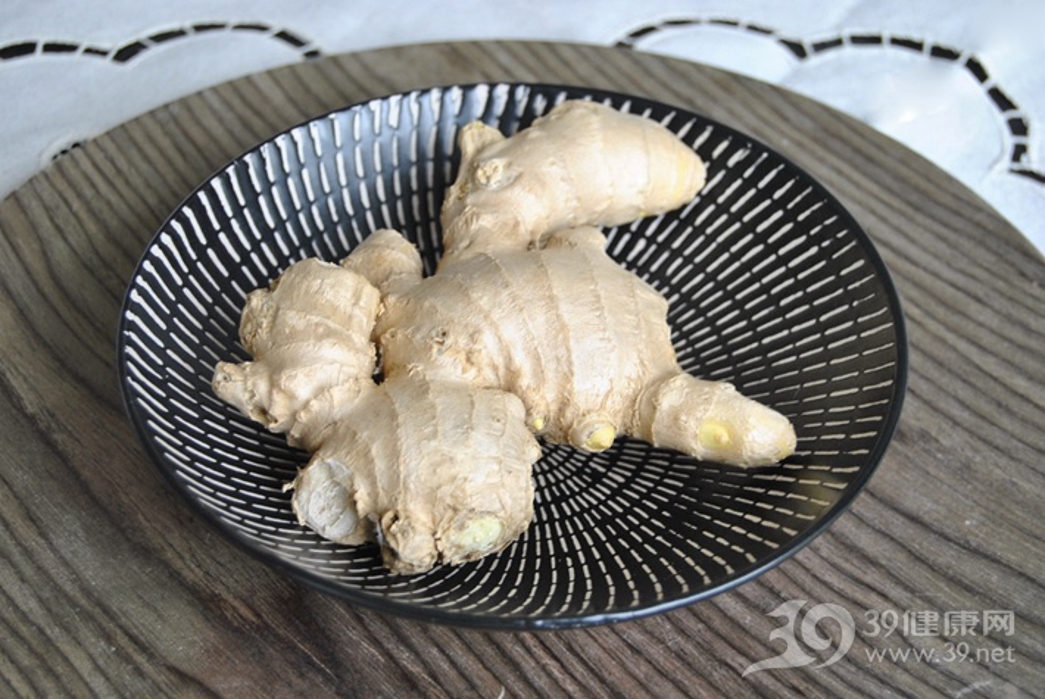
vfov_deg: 19.8
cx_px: 522
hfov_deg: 29.2
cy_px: 350
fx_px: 2005
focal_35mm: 69
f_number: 5.3
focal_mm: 46
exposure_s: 1/30
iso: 500
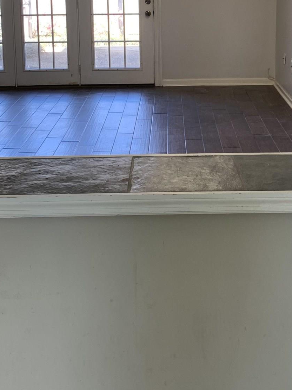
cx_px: 178
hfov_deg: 27.0
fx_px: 607
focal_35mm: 54
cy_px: 44
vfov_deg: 33.8
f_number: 1.8
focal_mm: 4.25
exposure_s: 1/60
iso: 50
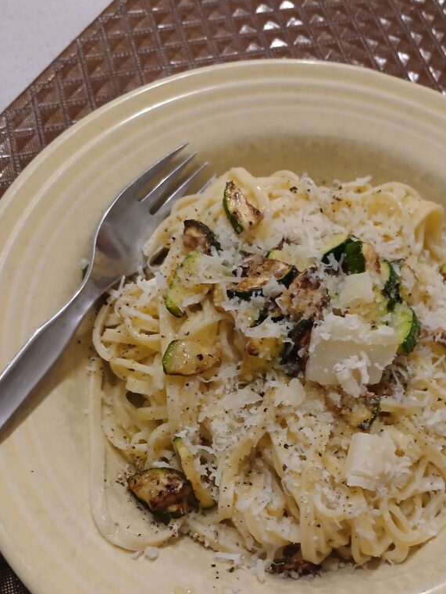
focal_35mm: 35
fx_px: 601
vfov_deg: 52.5
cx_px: 276
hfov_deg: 40.5
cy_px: 333
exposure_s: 1/30
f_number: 1.8
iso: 250
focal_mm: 3.98
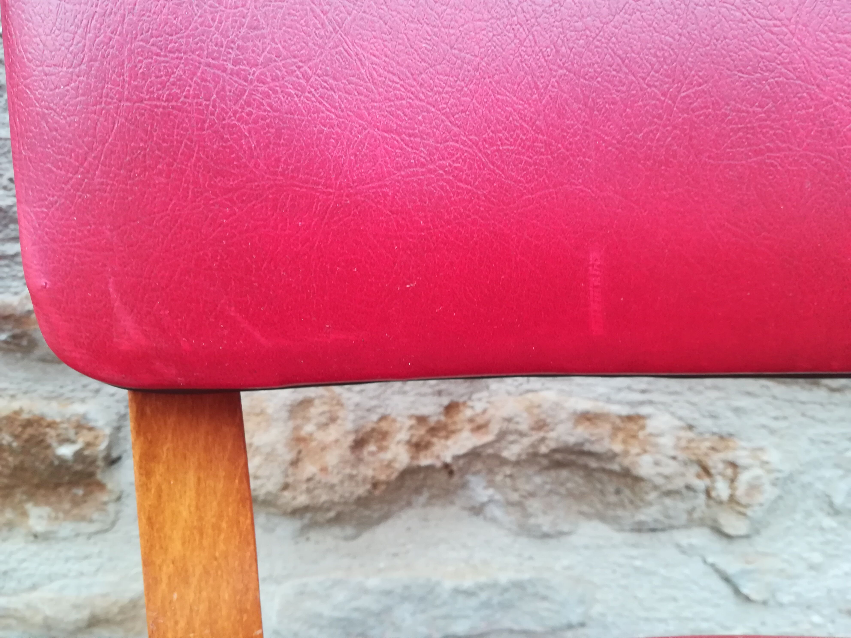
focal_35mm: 26
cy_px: 319
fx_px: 639
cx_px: 426
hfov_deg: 67.3
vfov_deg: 53.1
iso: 250
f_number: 2.2
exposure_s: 1/33.3
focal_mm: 3.83
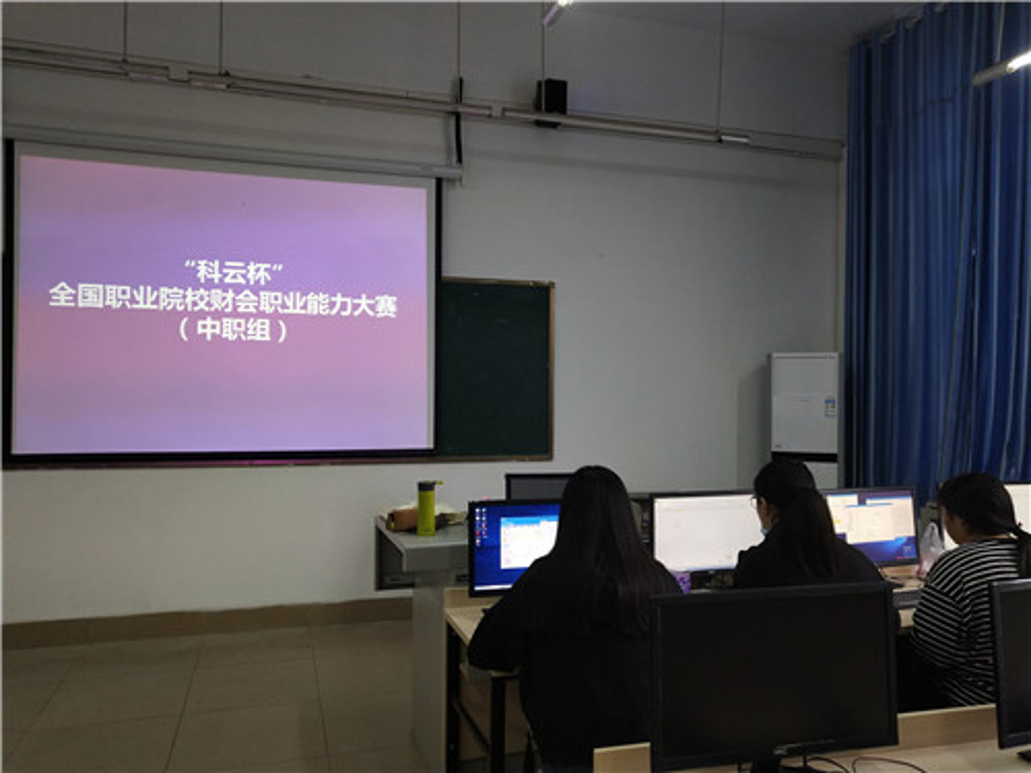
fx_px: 894
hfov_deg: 60.0
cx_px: 516
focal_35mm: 30
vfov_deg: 46.8
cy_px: 386
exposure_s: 1/50
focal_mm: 3.95
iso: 134
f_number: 1.8
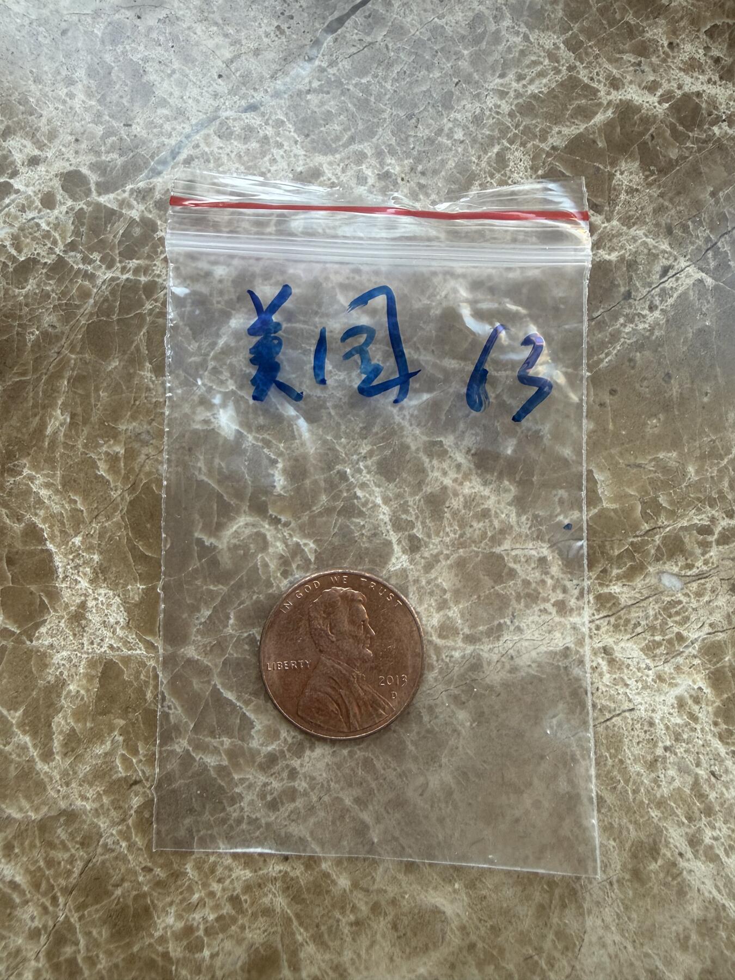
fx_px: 679
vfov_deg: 71.6
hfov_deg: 56.8
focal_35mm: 24
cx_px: 368
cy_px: 490
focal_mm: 2.22
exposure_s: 1/99
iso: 160
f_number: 2.2
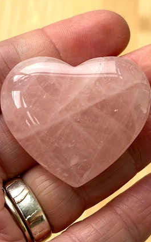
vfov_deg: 66.5
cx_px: 73
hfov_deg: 44.5
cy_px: 120
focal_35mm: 28
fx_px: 185
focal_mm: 5.7
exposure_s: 1/974
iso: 50
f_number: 1.5
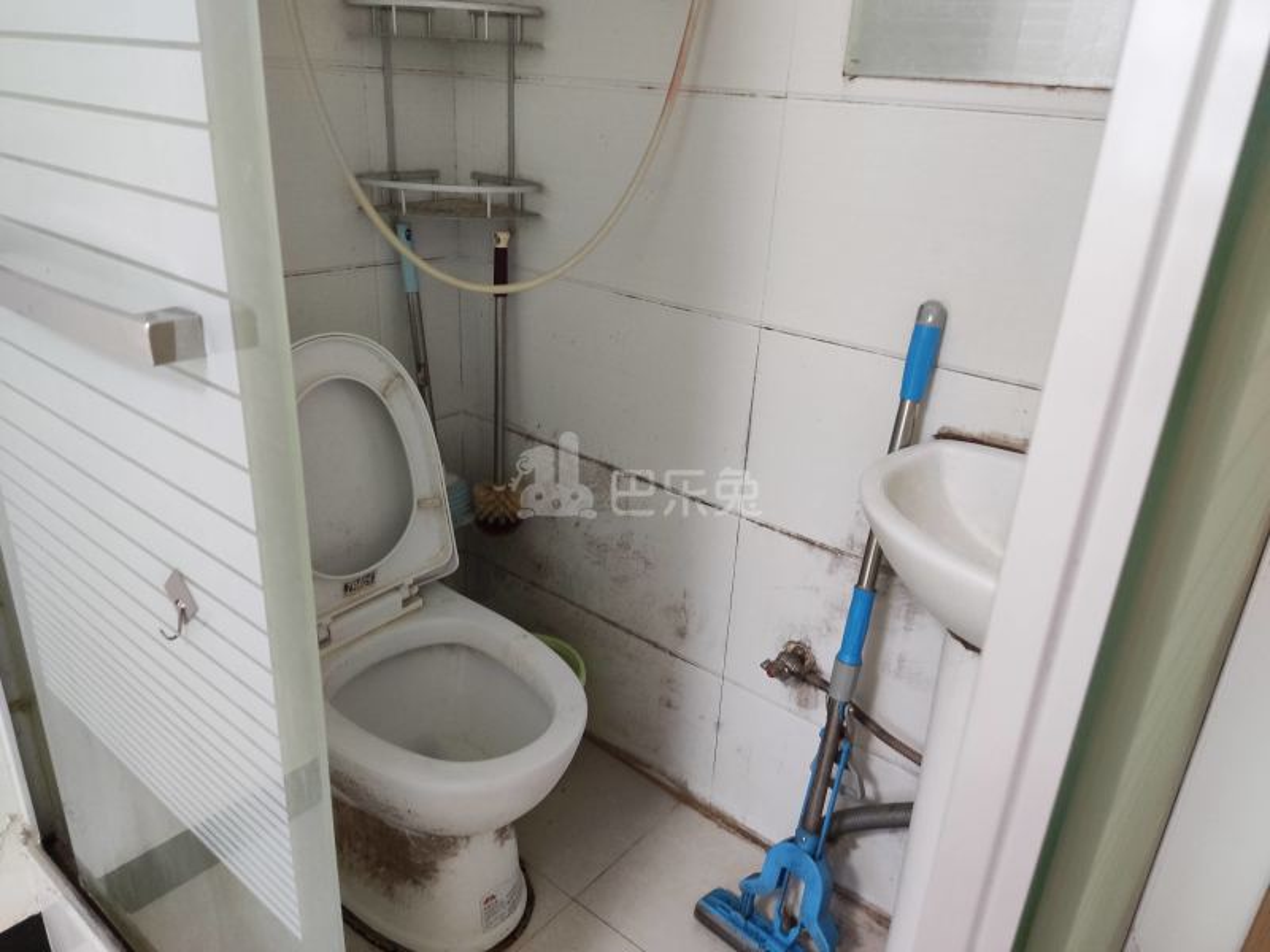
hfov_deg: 69.4
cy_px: 476
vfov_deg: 54.9
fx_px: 917
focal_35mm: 25
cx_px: 635
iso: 935
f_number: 1.79
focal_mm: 4.71
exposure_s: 1/50
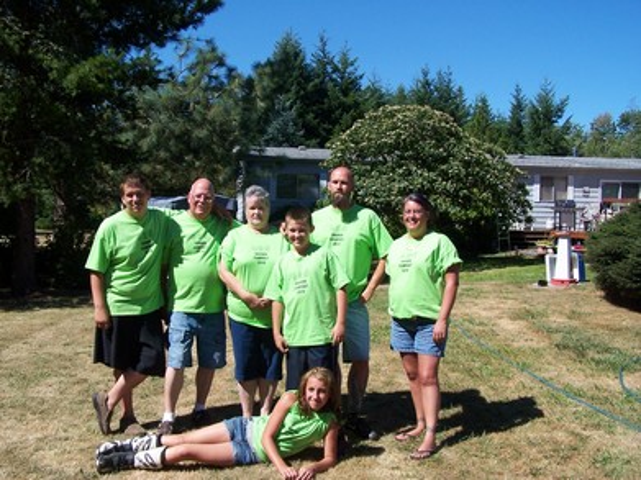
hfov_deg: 49.0
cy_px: 240
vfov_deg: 37.7
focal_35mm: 38
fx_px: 703
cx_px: 320
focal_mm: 6.3
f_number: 4
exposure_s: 1/750
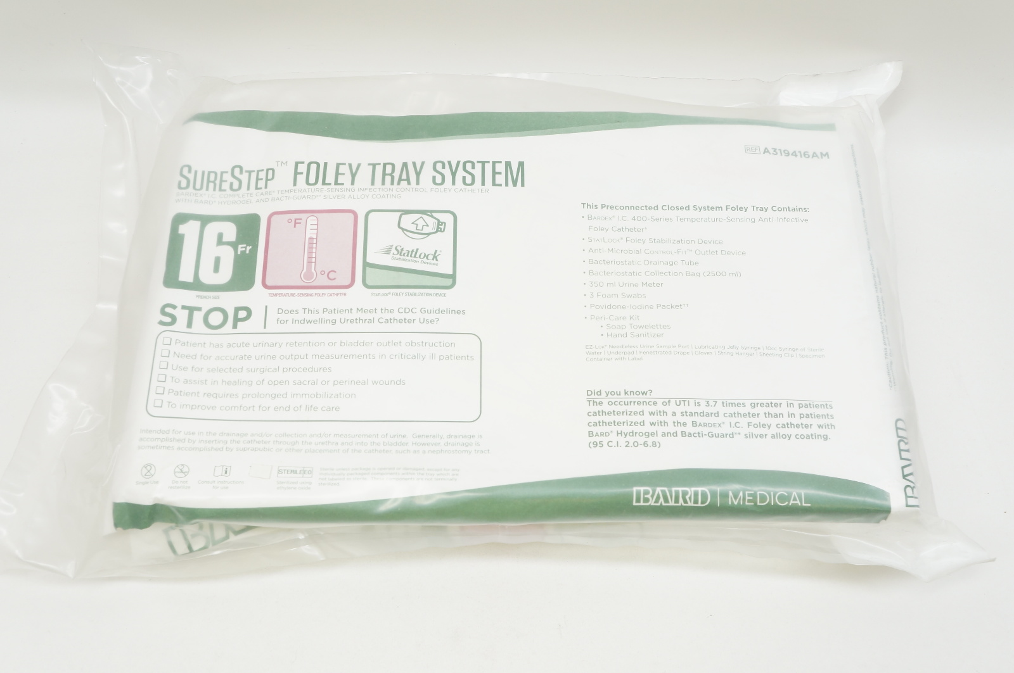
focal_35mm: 34
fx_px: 971
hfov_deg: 55.2
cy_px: 336
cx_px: 507
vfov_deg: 38.3
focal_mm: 23
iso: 400
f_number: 6.3
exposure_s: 1/60
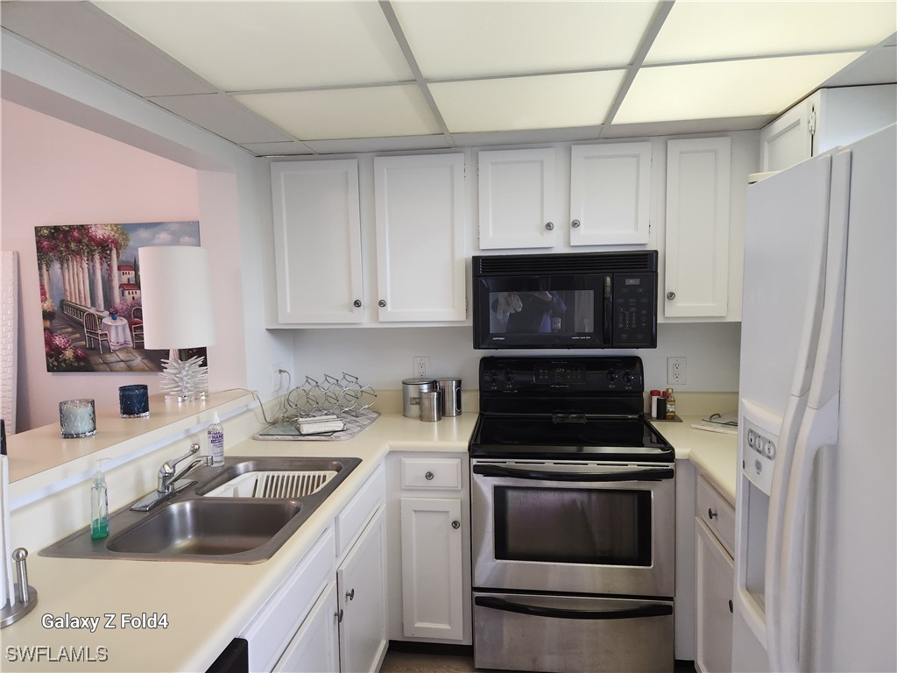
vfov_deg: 58.9
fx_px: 596
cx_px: 448
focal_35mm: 23
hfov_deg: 73.9
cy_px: 336
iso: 160
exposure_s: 1/120
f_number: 1.8
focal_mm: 5.4
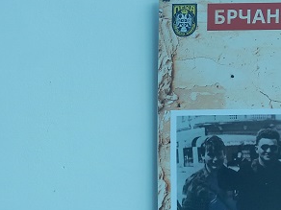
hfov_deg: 25.3
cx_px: 13
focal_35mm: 74
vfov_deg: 19.8
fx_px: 601
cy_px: 143
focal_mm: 4
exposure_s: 1/50
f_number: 1.8
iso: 50
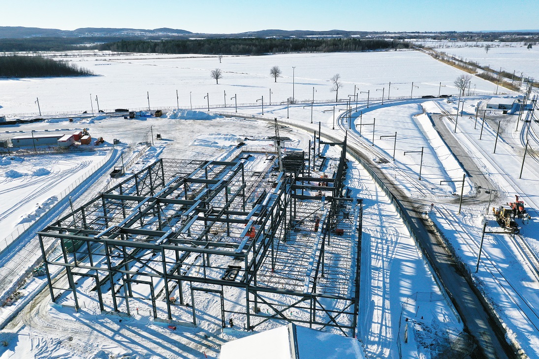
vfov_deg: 46.4
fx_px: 419
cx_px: 270
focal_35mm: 28
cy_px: 180
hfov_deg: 65.5
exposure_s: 1/1000
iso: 100
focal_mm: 10.26
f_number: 7.1
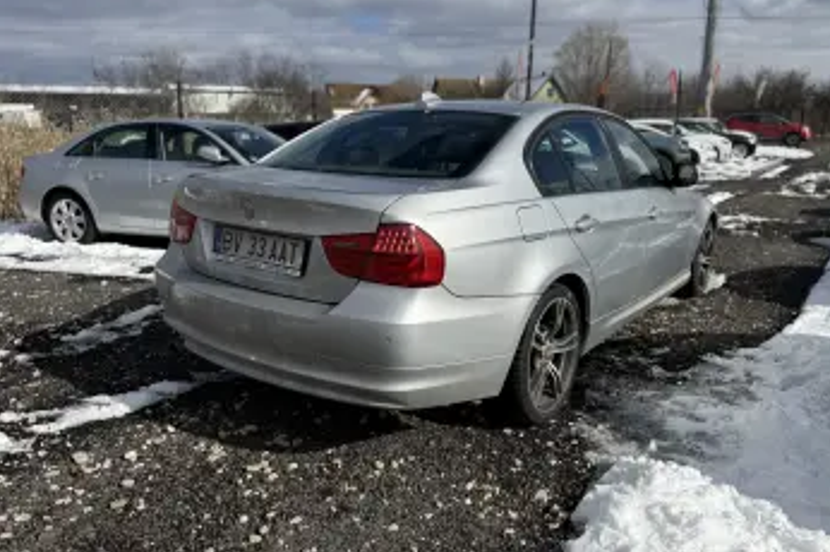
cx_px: 427
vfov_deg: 49.5
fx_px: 599
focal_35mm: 26
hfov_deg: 69.4
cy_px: 264
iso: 80
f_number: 1.78
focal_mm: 6.76
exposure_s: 1/9091
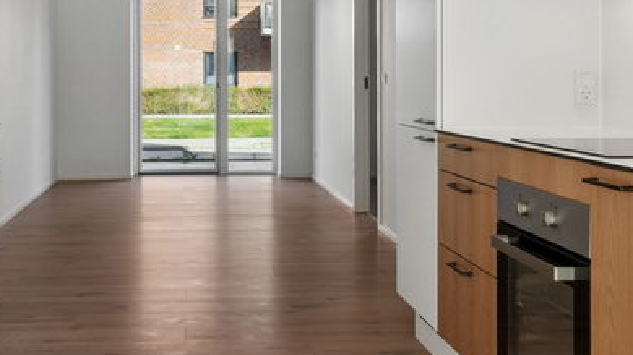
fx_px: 878
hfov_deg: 39.5
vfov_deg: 22.7
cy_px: 89
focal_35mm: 52
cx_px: 255
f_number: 8
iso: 200
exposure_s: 1/160
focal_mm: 13
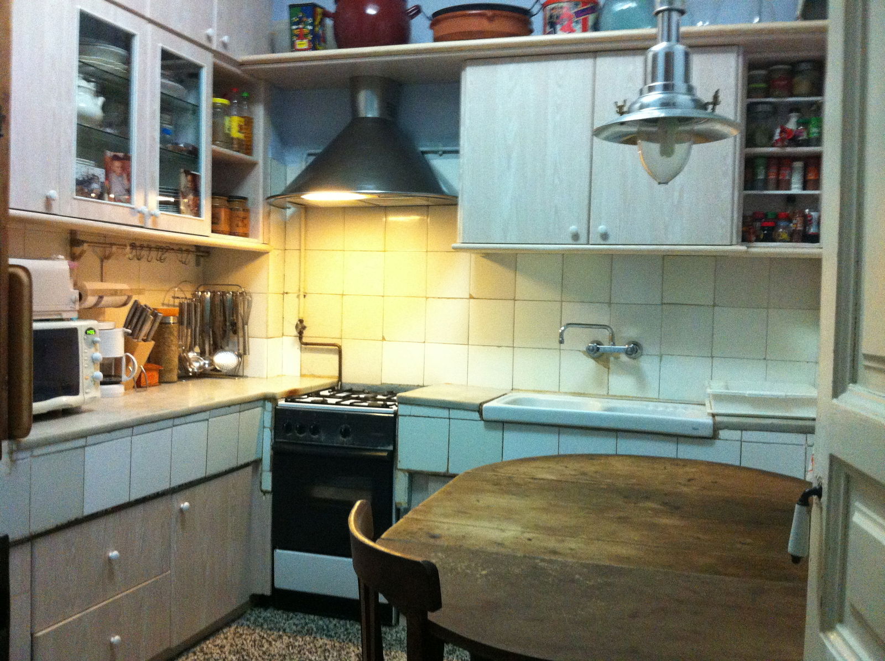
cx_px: 442
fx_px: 893
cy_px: 330
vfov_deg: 40.6
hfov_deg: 52.7
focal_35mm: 35
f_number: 2.8
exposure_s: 1/17
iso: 400
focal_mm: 3.85
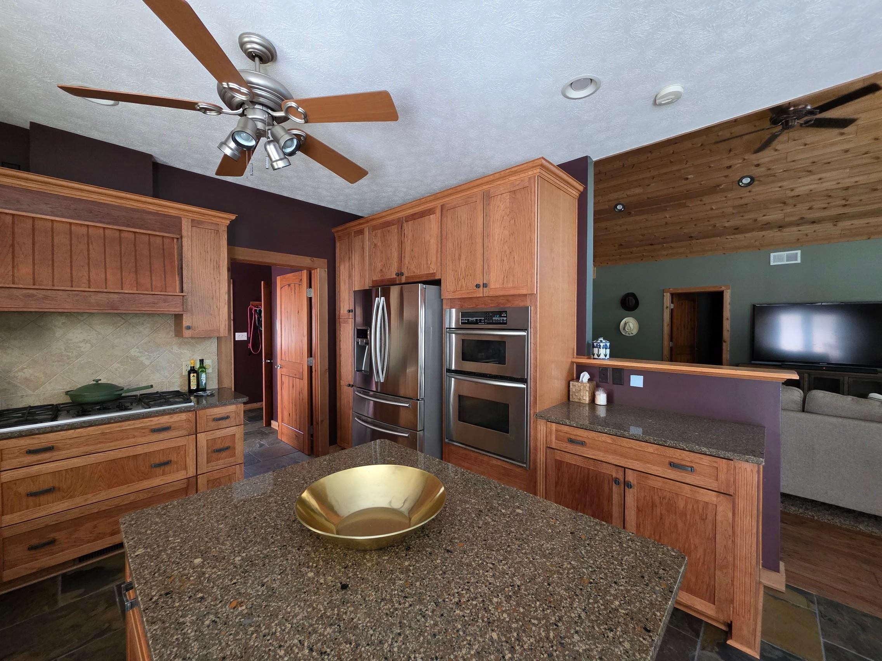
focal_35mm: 13
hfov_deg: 106.2
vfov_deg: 89.9
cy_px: 330
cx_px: 441
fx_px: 331
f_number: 1.9
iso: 500
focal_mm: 2.2
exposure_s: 1/60
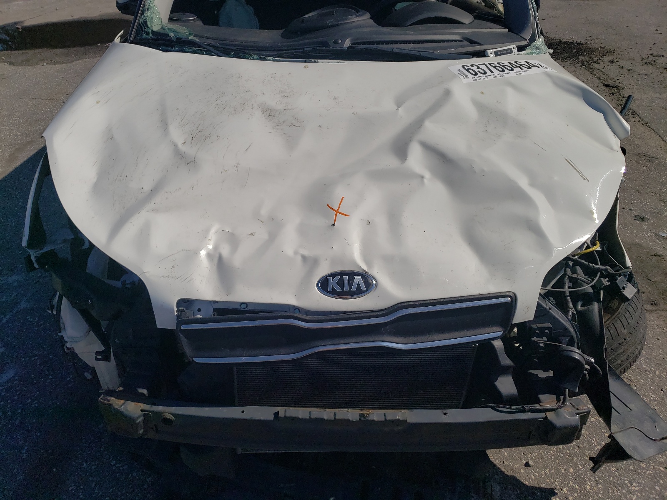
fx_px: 501
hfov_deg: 67.3
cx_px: 334
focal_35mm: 26
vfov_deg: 53.1
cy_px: 250
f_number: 1.5
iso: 51
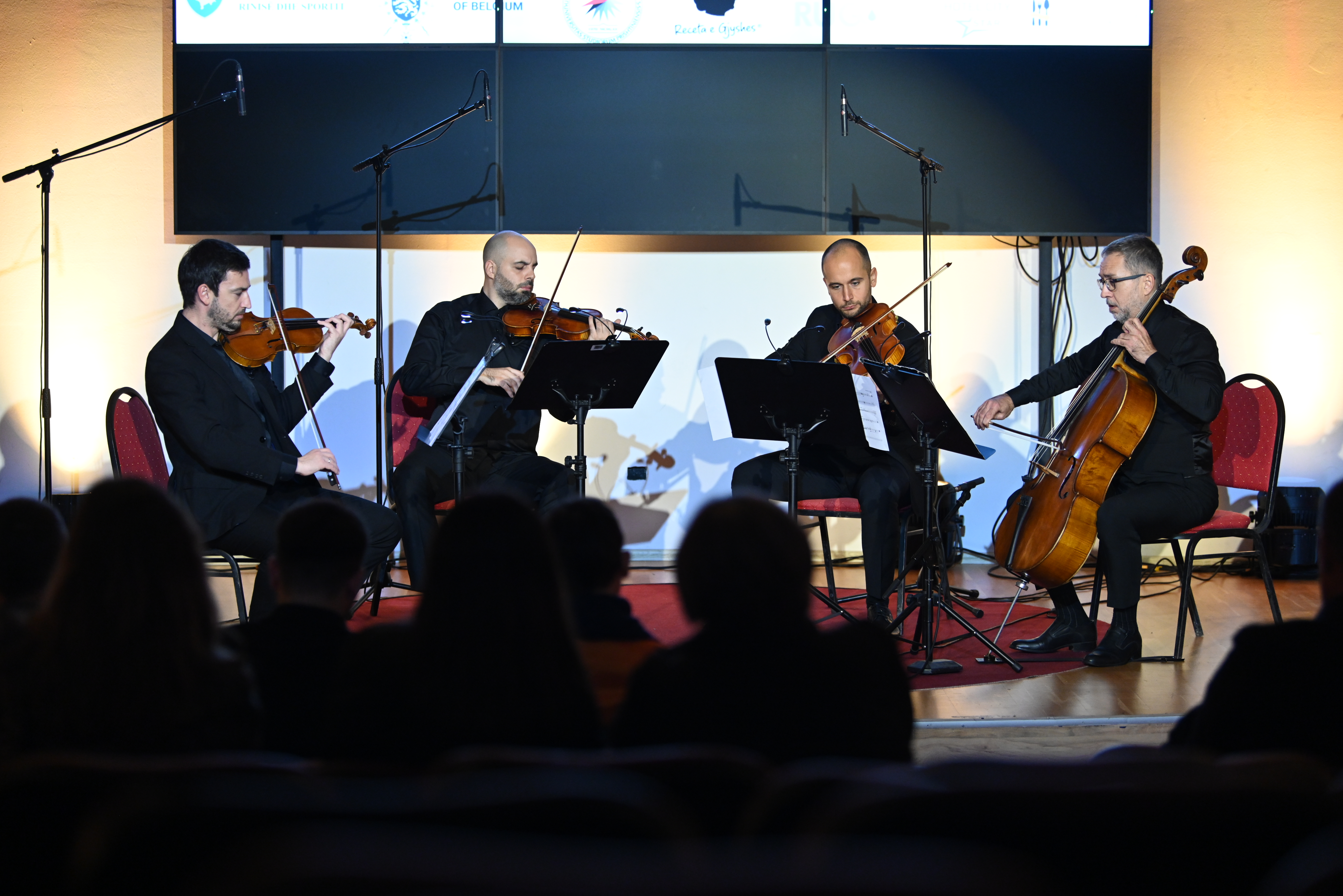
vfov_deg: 7.4
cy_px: 448
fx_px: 6901
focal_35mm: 185
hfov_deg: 11.1
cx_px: 672
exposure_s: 1/125
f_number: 2.8
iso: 1600
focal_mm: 185
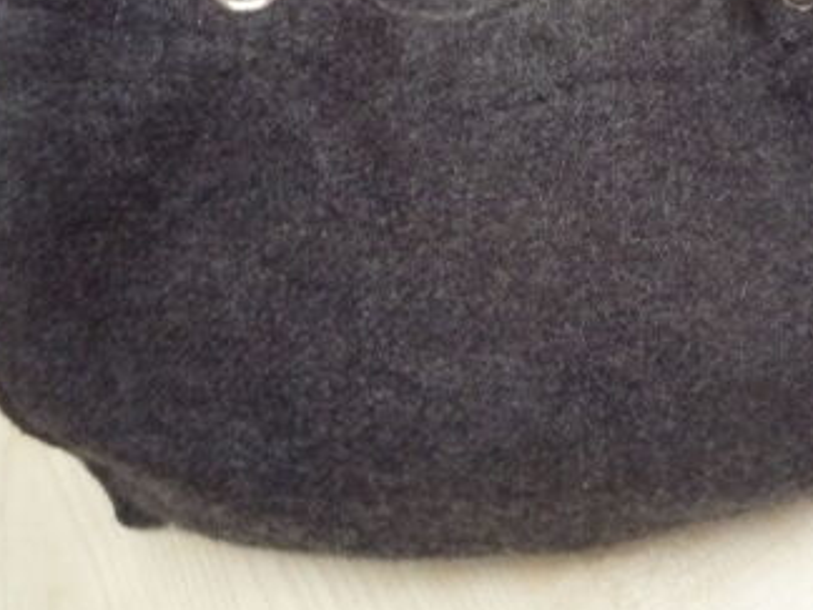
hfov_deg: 48.9
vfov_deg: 37.9
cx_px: 570
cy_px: 171
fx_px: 869
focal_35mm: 37
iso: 800
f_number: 2.8
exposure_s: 1/20
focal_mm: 4.4
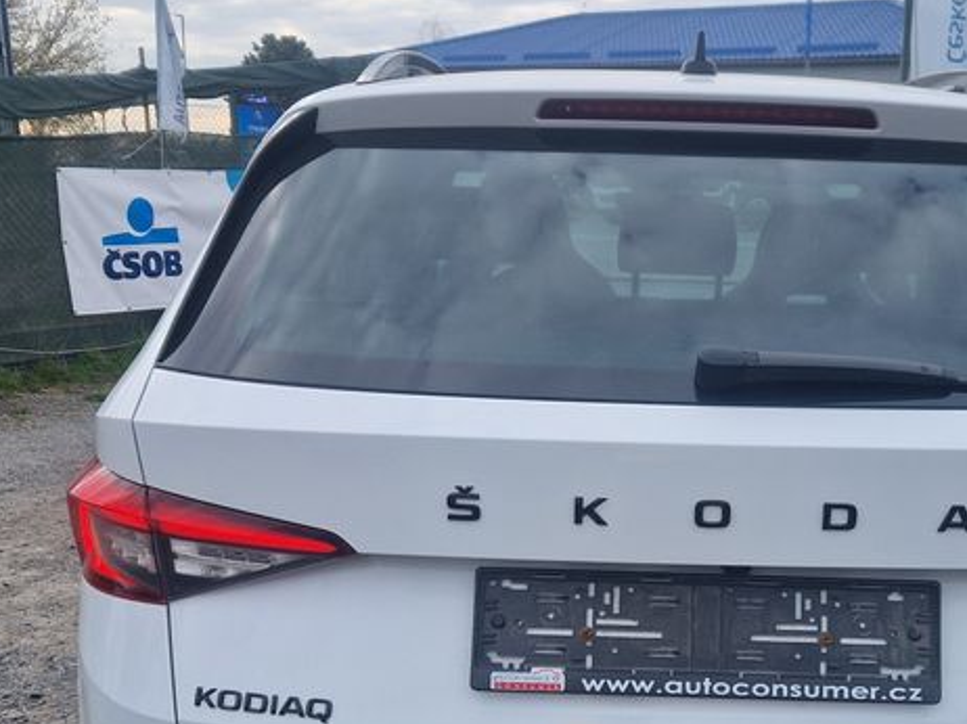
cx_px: 636
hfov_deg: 37.2
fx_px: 1424
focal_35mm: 51
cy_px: 586
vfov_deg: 27.9
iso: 50
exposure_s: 1/722
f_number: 1.8
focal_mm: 5.4
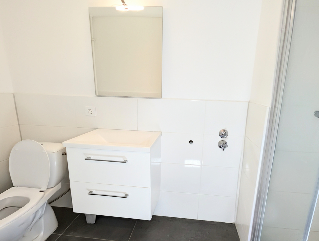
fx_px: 138
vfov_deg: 81.9
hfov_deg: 97.7
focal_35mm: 15
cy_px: 124
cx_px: 178
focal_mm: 2.02
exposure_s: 1/100
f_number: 1.7
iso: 59
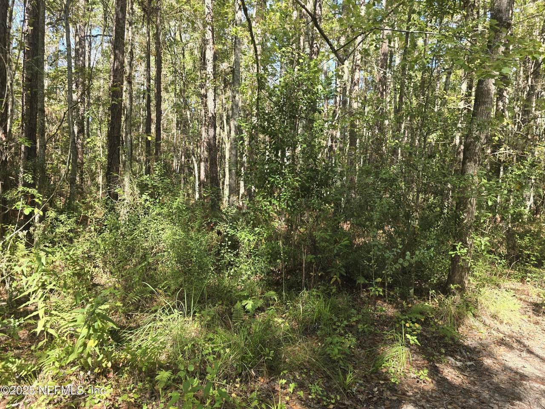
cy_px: 204
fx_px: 362
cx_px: 272
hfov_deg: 73.9
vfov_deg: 58.9
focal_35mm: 23
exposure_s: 1/180
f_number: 1.7
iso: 32
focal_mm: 6.3
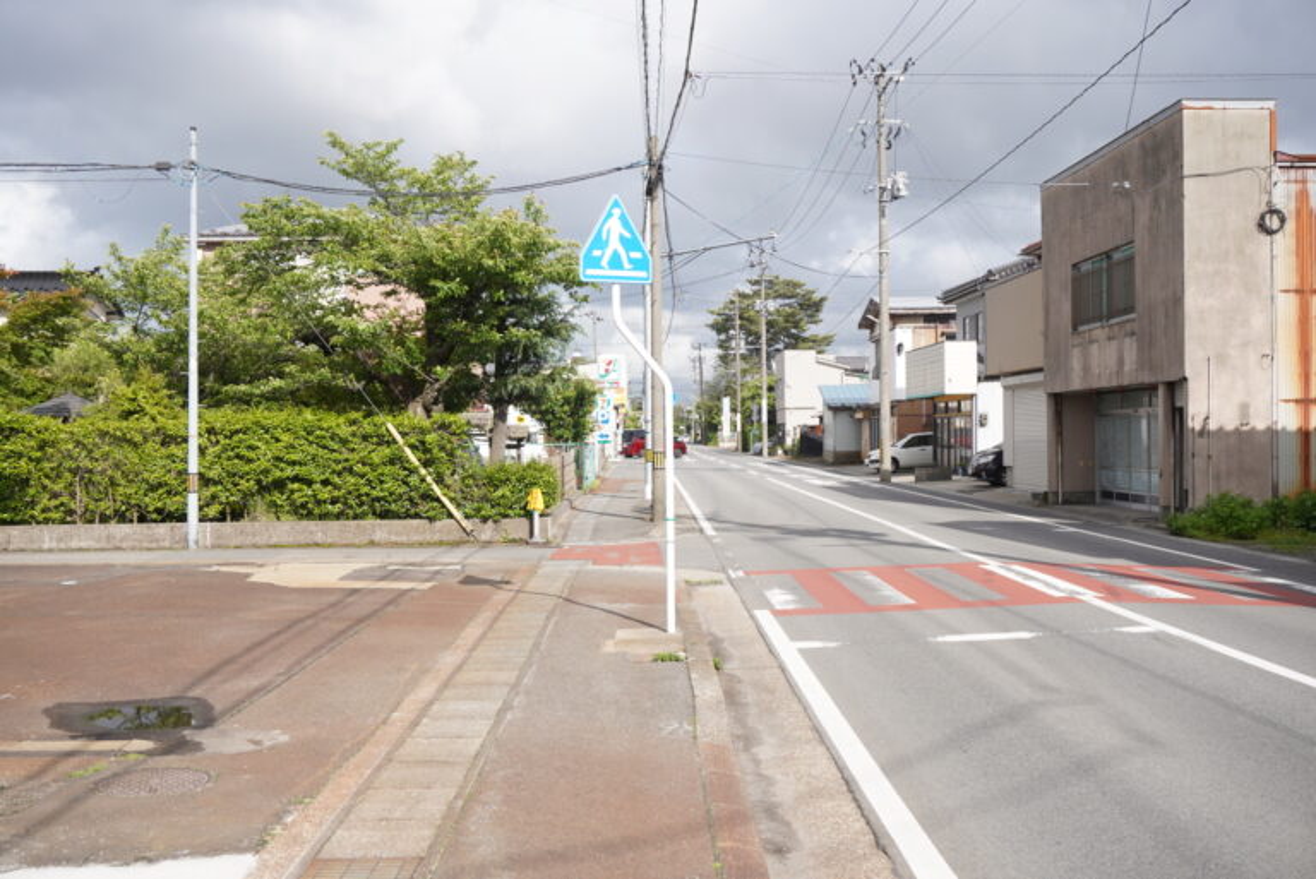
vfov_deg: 36.9
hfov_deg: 53.1
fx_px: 1317
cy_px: 440
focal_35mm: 36
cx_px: 658
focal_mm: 24
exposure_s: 1/320
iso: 100
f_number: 5.6
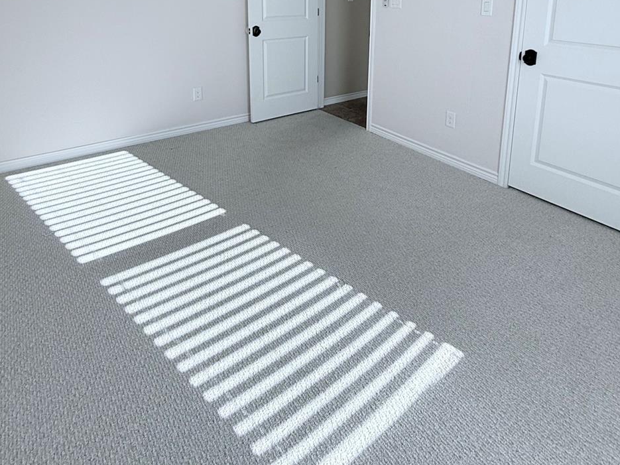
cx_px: 318
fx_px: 412
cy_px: 65
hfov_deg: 73.9
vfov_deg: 53.1
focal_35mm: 23
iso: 40
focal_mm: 2.22
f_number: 2.2
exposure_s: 1/99
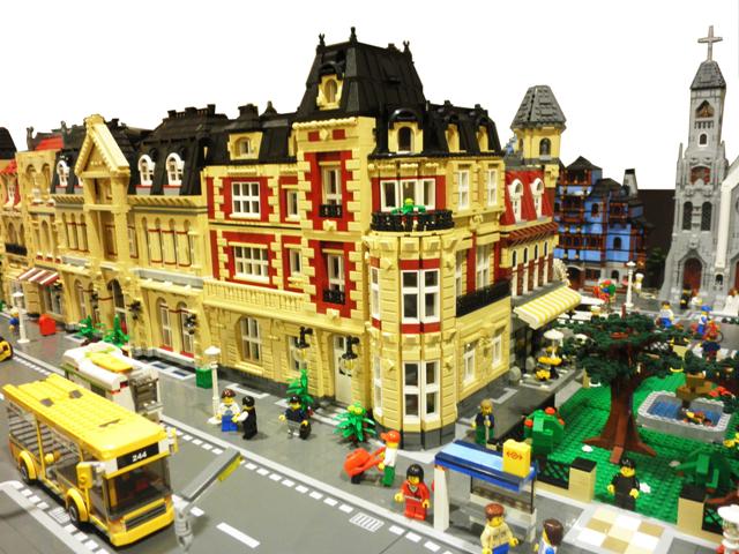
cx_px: 370
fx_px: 555
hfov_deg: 67.3
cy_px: 277
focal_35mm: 26
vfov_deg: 53.1
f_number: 2.8
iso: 160
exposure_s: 1/6
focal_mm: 4.7
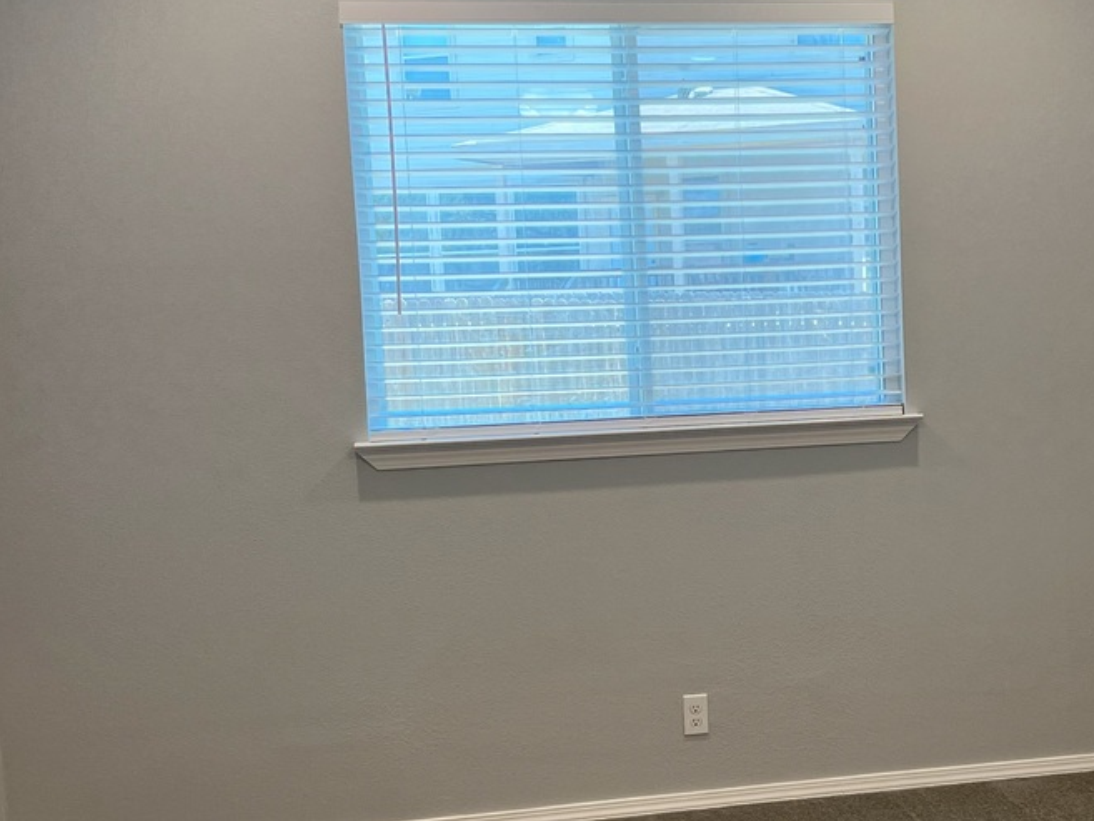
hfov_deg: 33.2
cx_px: 798
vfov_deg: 25.6
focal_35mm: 57
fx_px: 1802
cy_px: 471
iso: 64
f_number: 1.5
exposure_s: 1/137
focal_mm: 5.7
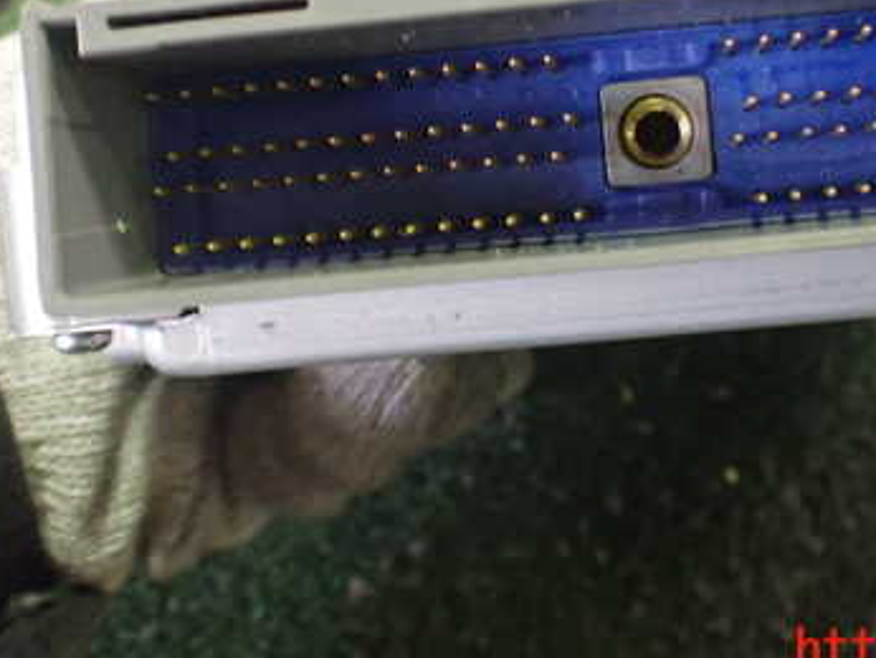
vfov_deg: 27.4
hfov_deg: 36.3
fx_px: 1317
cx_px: 608
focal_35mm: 52
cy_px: 114
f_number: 2.3
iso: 1000
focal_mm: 5.4
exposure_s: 1/30
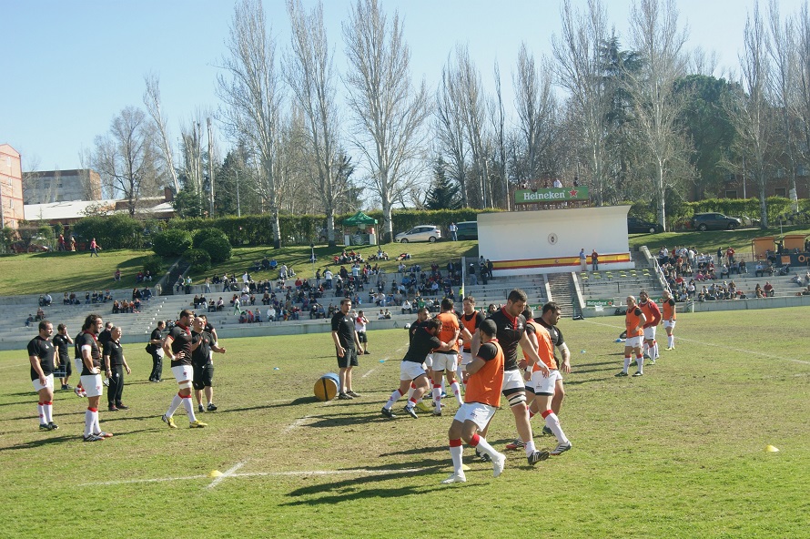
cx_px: 405
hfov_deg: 37.9
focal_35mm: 52
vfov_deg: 25.7
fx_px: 1180
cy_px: 270
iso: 100
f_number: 9
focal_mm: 35
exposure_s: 1/160
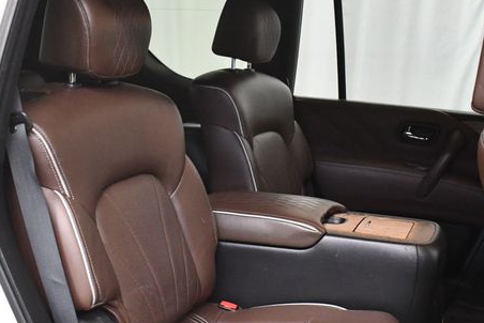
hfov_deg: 38.9
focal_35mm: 51
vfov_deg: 26.4
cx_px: 235
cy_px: 207
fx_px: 686
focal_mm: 18
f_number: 3.5
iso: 3200
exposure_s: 1/100
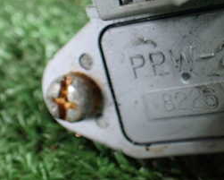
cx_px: 211
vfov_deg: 21.3
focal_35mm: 70
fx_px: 464
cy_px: 13
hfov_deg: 26.1
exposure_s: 1/30
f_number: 2.3
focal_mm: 5.4
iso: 1000
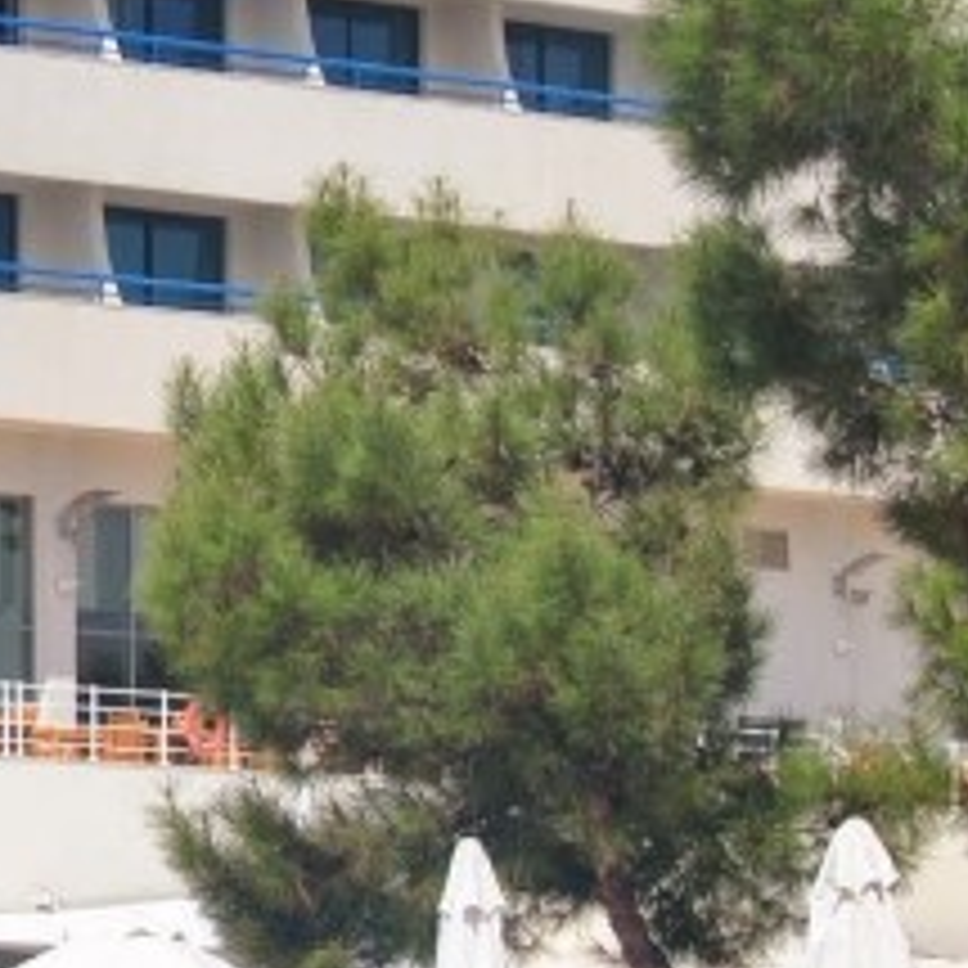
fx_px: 8605
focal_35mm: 272
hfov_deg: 6.4
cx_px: -263
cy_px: 270
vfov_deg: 6.4
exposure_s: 1/320
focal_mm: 40
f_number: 9
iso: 100
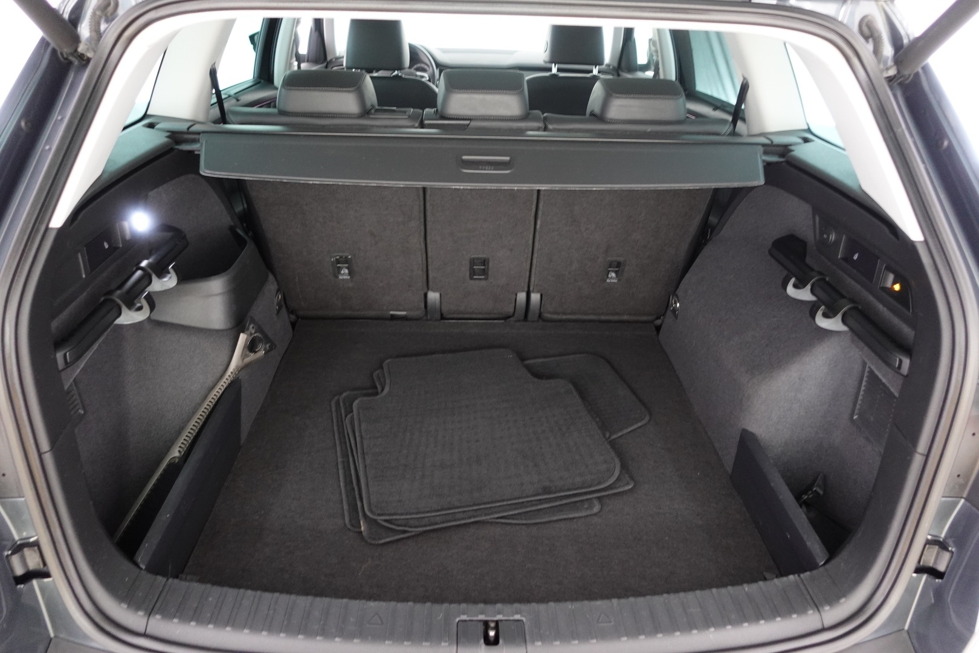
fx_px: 653
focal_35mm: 24
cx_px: 490
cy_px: 326
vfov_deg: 53.1
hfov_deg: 73.7
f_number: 1.8
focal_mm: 9.4
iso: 800
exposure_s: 1/13
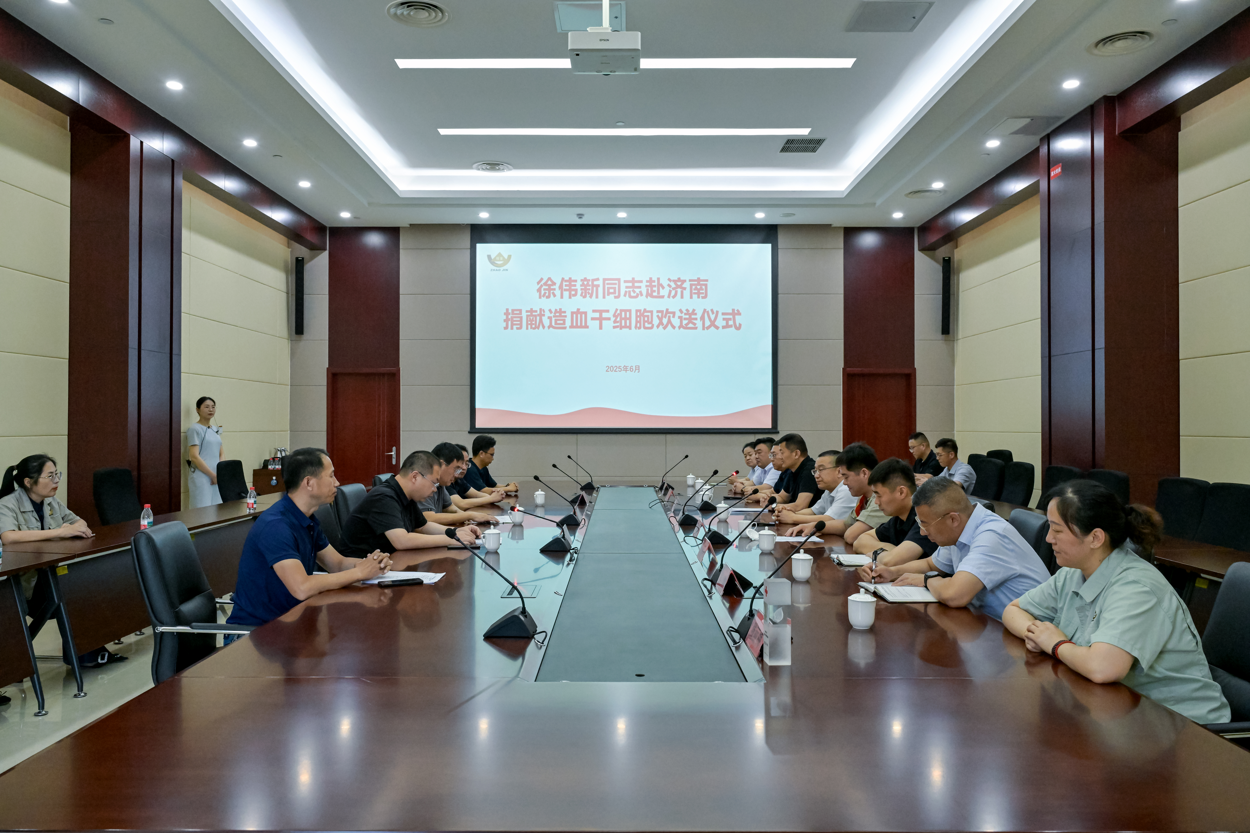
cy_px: 416
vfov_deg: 47.9
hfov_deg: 67.4
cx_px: 625
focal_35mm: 27
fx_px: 937
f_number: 7.1
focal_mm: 27
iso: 3200
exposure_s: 1/125
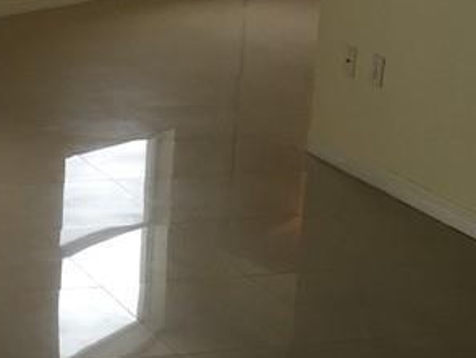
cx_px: -146
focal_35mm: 101
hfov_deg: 18.1
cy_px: 2
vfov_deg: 14.4
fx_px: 1390
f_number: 2.2
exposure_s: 1/120
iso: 50
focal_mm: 4.15
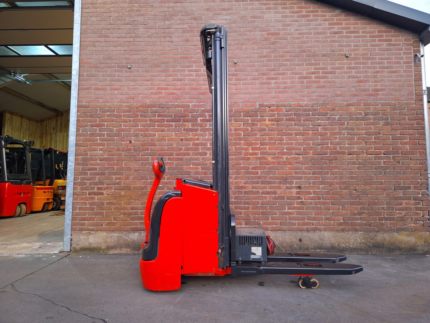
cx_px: 215
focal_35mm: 23
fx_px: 286
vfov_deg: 58.9
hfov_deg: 73.9
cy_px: 162
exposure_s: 1/33
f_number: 1.8
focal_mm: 5.54
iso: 320
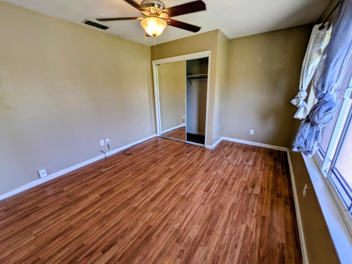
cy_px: 132
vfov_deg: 85.7
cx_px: 176
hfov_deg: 102.0
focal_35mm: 14
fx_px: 142
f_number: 2.2
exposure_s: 1/120
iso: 53
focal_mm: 1.83
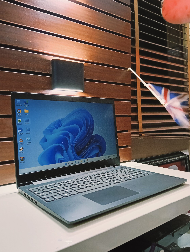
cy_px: 126
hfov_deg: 51.5
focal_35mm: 27
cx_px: 95
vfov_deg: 65.2
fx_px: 197
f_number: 1.8
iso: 800
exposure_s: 1/30
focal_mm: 3.98
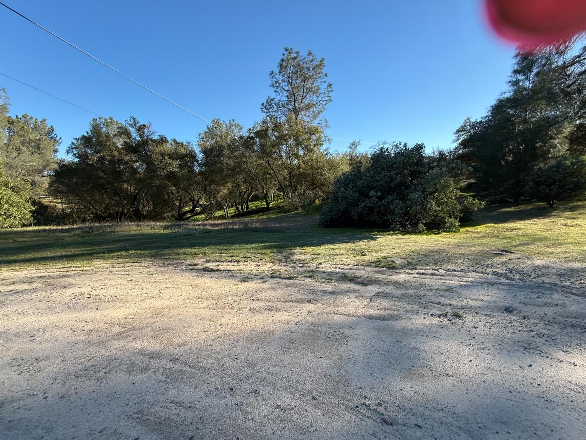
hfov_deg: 98.1
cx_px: 284
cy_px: 227
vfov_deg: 81.7
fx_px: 254
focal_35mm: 15
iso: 64
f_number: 2.2
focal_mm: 2.22
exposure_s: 1/726
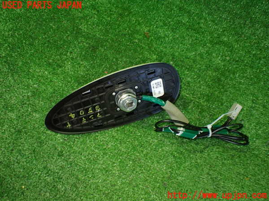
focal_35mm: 30
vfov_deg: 46.8
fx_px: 233
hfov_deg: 60.0
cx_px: 134
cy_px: 100
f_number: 2.3
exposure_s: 1/50
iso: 800
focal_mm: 5.4
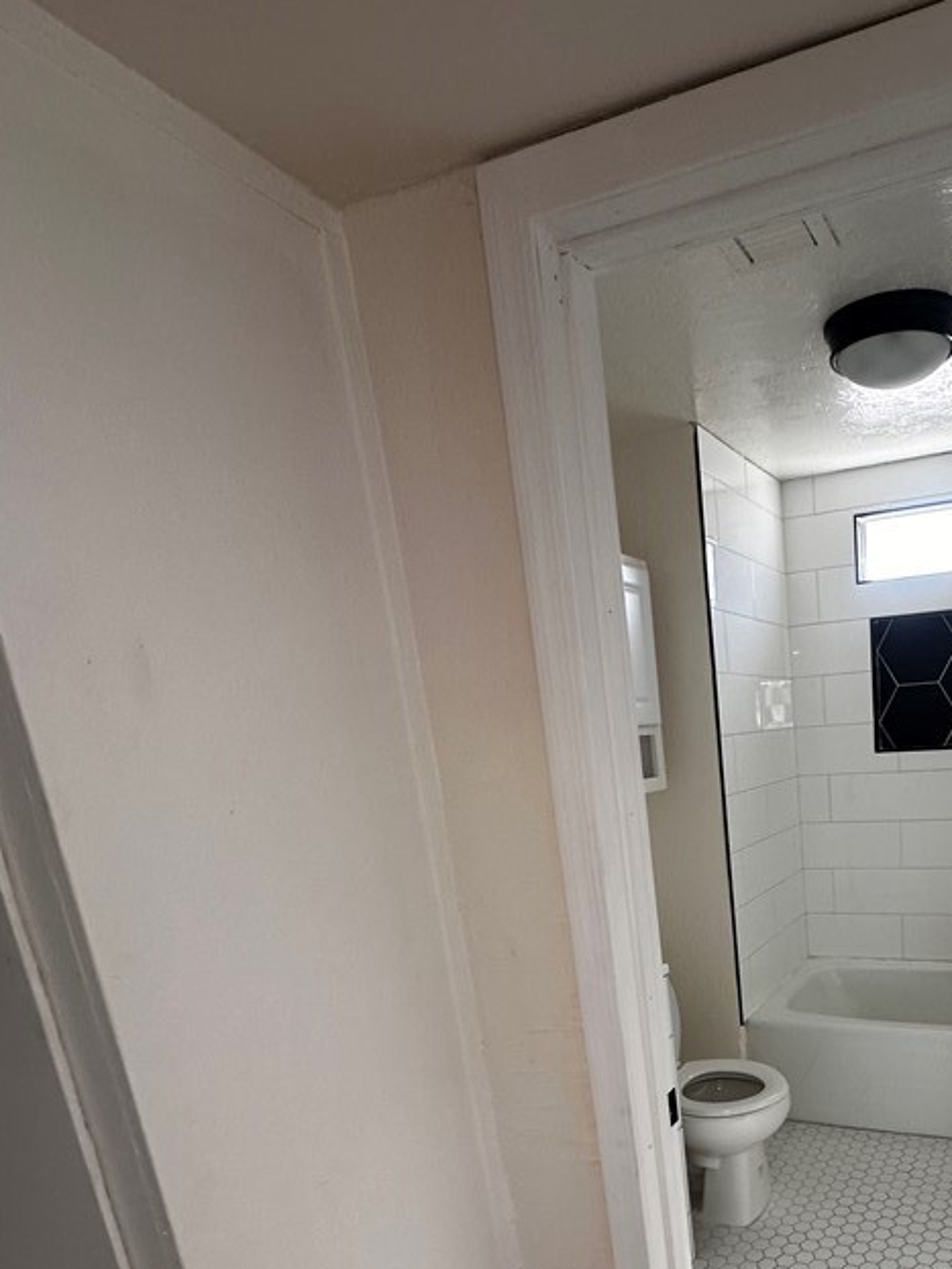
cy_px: 941
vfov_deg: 69.4
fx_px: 844
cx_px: 769
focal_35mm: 23
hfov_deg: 54.6
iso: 80
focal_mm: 2.22
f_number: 2.2
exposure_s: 1/120
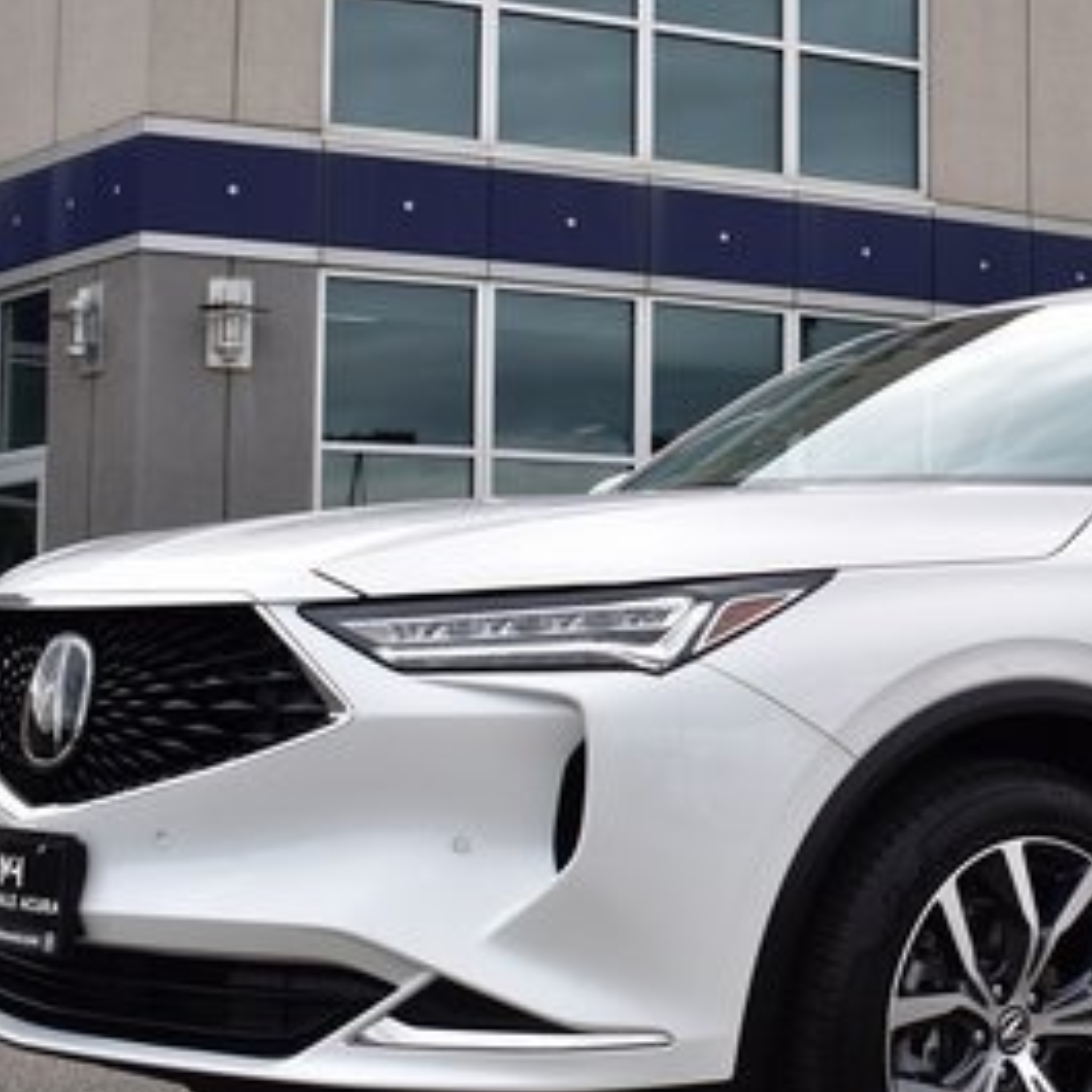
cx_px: 981
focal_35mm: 77
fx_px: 2749
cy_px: 453
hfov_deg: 22.0
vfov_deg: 22.4
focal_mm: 25
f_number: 5.6
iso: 100
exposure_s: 1/125
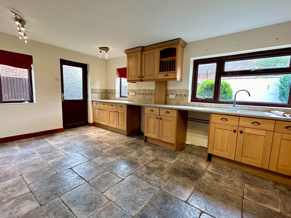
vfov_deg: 78.1
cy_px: 109
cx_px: 148
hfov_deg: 94.5
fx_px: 135
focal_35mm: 16
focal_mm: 2.22
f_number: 2.2
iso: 160
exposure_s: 1/50
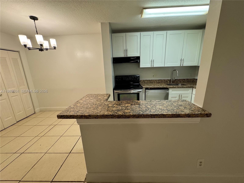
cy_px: 92
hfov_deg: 102.1
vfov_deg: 85.7
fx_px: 99
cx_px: 122
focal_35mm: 14
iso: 160
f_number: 2.2
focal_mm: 2.22
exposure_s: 1/61
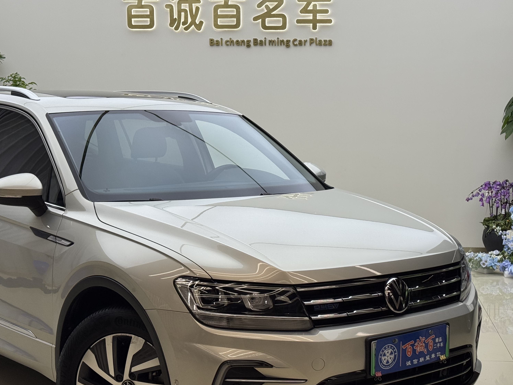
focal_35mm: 65
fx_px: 963
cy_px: 224
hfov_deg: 29.8
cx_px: 291
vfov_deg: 22.6
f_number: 1.78
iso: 64
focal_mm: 6.76
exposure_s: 1/609
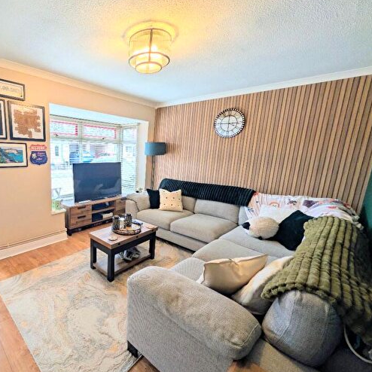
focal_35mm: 15
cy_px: 191
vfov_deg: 91.1
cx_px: 112
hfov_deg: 86.5
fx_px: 182
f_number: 1.7
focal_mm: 2.02
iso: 71
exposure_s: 1/114
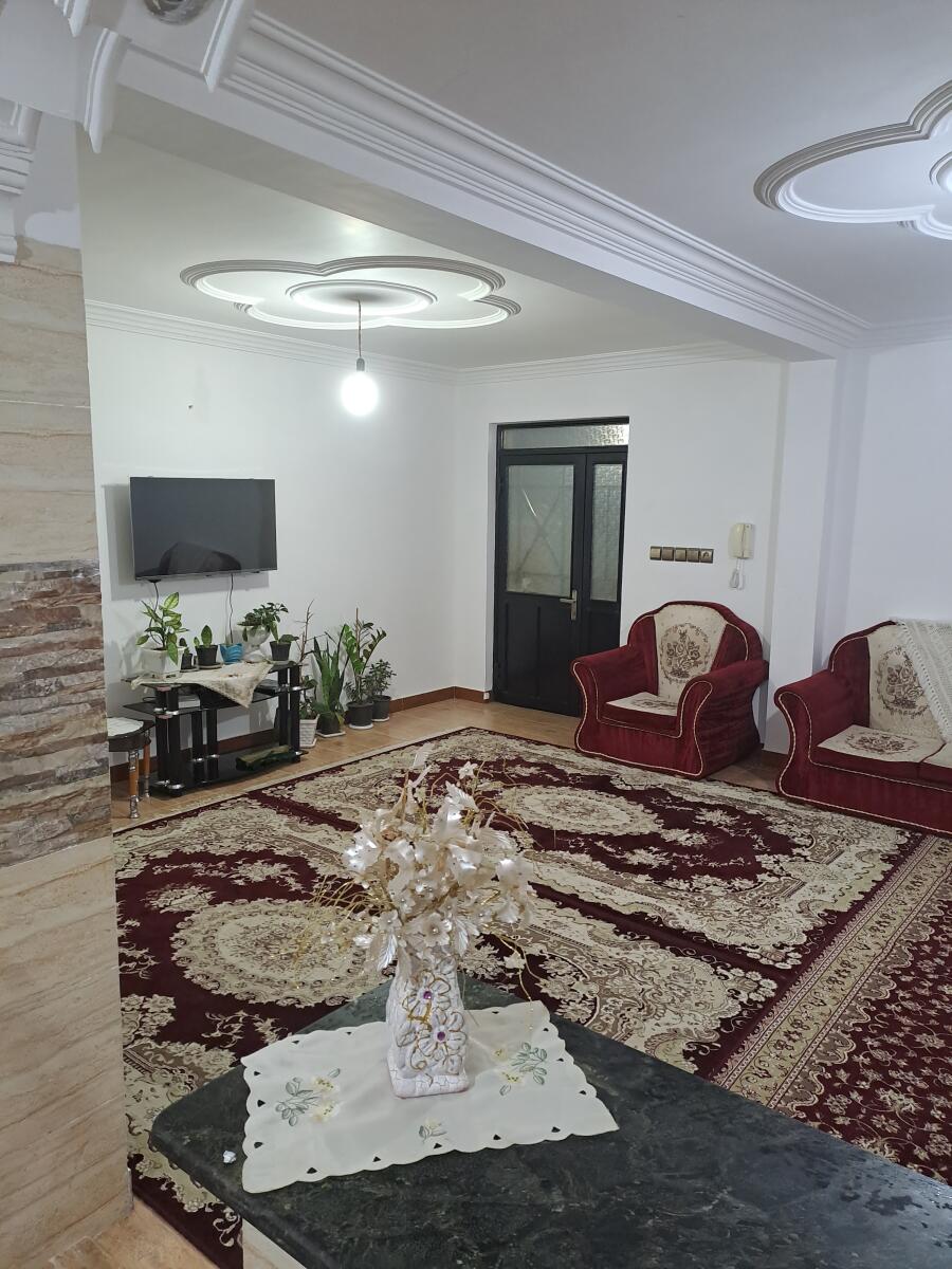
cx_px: 476
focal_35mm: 25
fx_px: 917
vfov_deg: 69.4
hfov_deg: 54.9
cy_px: 634
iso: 320
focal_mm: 4.65
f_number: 1.8
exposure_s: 1/50
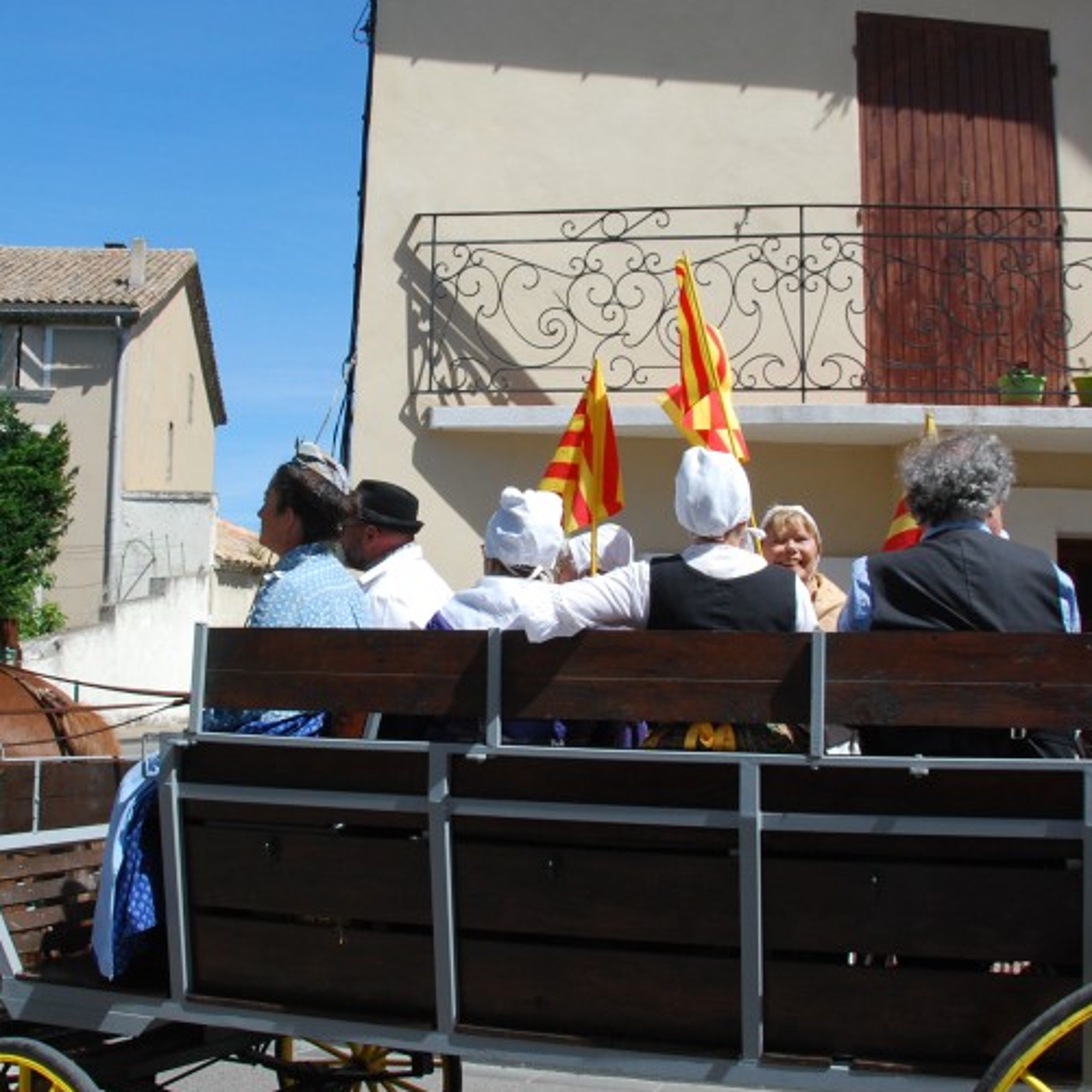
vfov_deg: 40.9
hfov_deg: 40.9
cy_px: 499
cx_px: 483
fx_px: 1463
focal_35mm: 41
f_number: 11
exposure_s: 1/500
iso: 400
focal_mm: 18
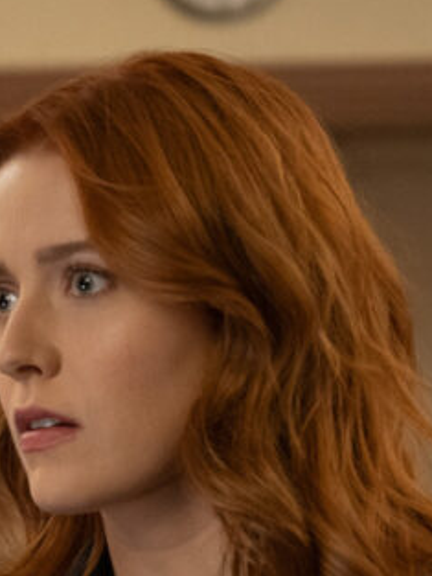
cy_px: 584
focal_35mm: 220
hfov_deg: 6.6
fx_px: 3658
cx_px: -268
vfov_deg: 8.9
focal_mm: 70
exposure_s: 1/60
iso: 3600
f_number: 4
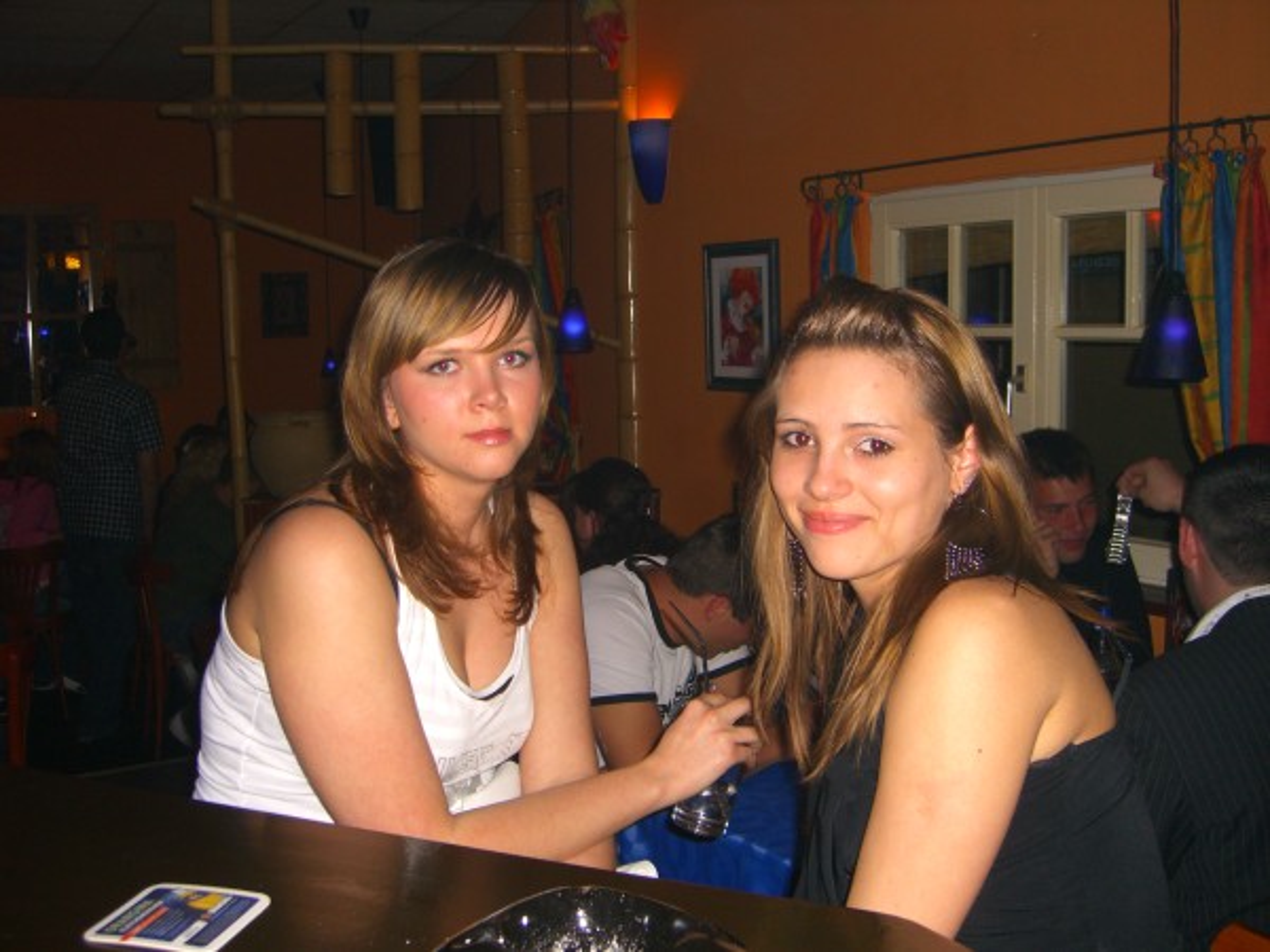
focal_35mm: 38
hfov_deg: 49.0
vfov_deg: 37.7
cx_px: 635
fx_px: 1394
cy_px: 476
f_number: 2.8
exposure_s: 1/60
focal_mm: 7.9
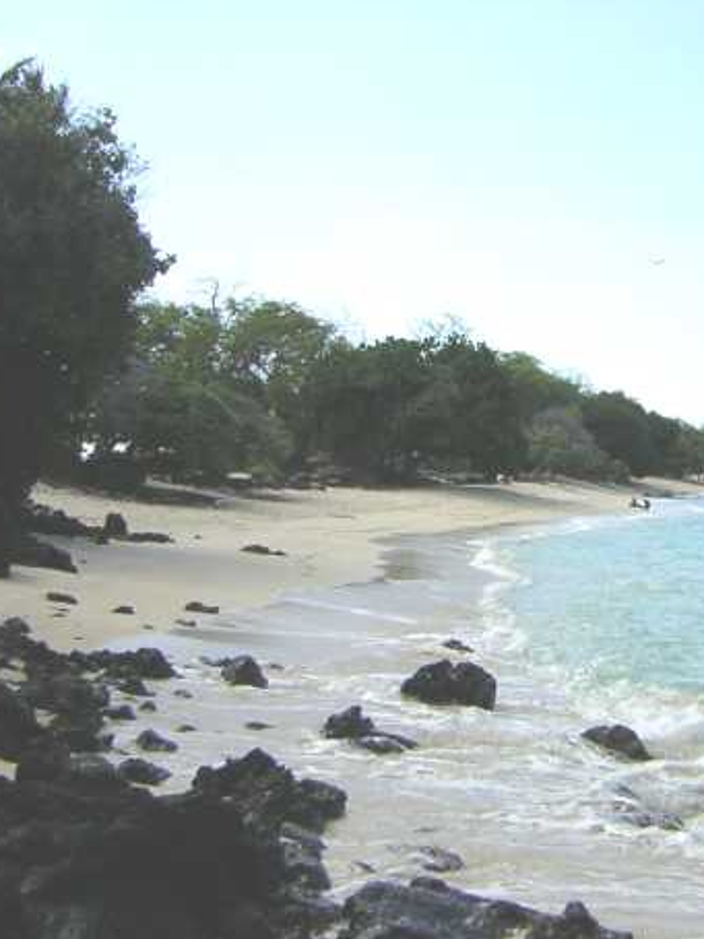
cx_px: 578
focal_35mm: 49
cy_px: 465
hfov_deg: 28.9
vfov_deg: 38.9
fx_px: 1329
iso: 50
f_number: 5.2
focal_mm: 4.7
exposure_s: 1/419
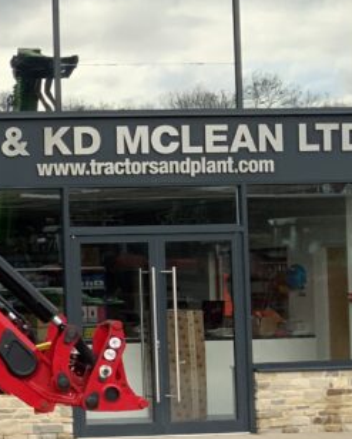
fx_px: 1222
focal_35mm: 94
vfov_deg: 20.3
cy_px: 274
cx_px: -363
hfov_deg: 13.8
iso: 16
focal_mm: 3
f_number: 1.8
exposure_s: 1/898
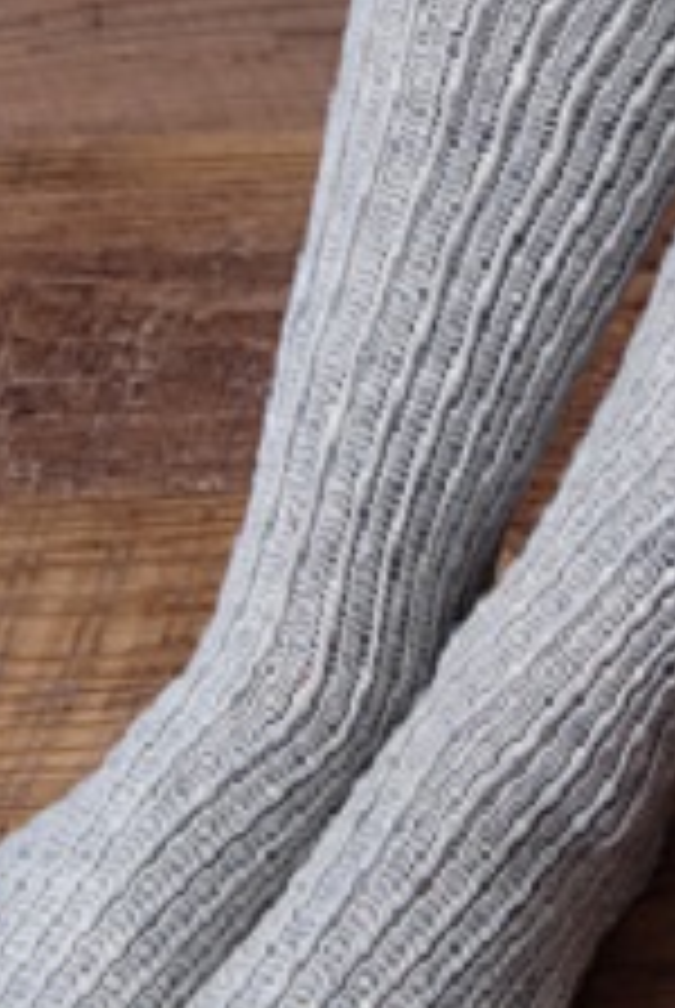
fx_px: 3561
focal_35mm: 127
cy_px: 20
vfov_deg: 15.8
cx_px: 702
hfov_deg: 10.7
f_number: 4
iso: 160
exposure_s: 1/160
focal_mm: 38
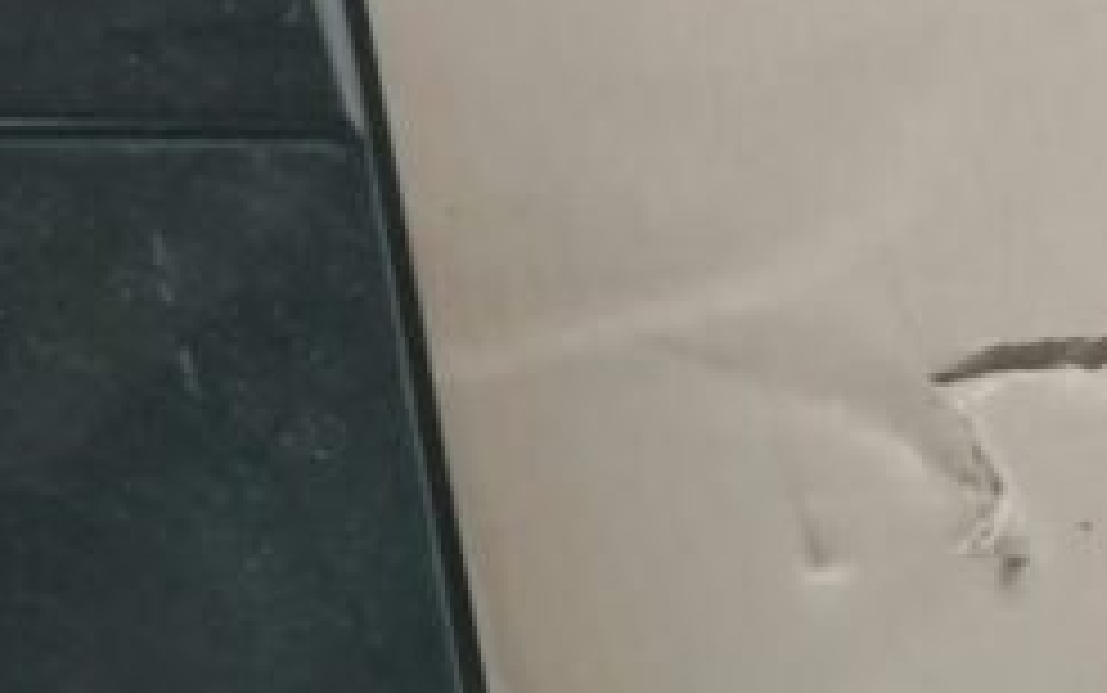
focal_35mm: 119
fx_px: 3592
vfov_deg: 10.8
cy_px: -202
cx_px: -698
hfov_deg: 15.7
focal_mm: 4.75
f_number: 1.8
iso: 320
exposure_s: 1/33.3
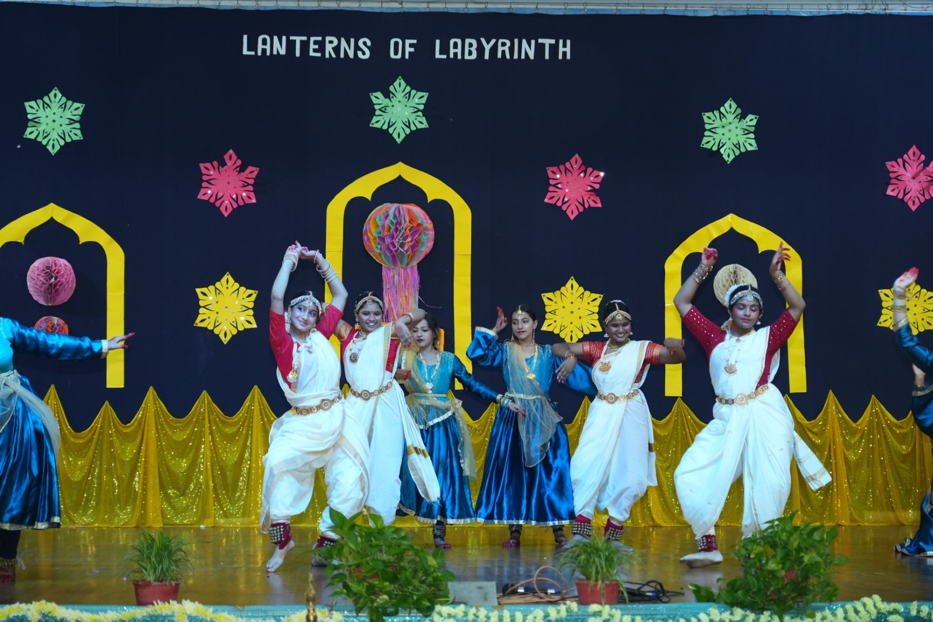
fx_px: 1892
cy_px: 311
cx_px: 466
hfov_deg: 27.7
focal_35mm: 73
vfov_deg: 18.7
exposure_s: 1/200
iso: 1600
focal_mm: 73
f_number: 4
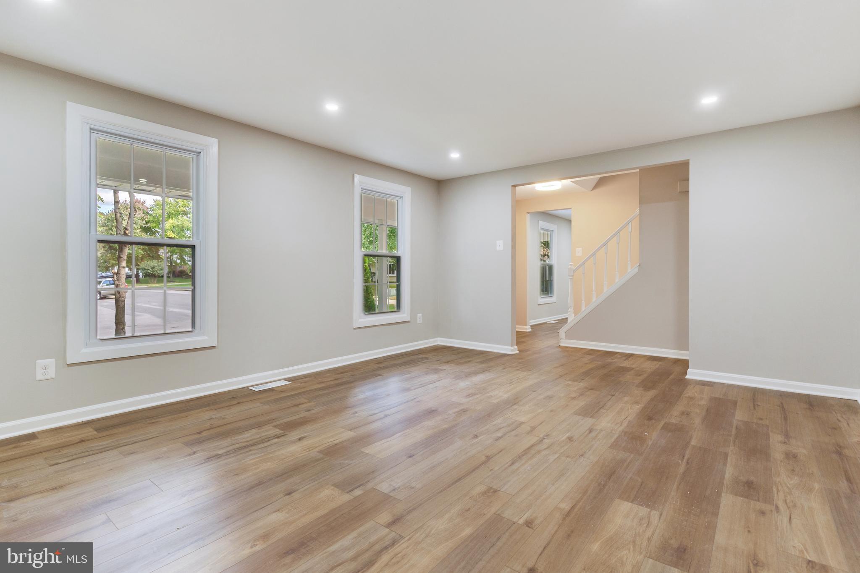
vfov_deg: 70.4
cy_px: 286
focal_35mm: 17
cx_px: 430
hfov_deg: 93.3
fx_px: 406
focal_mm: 17
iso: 400
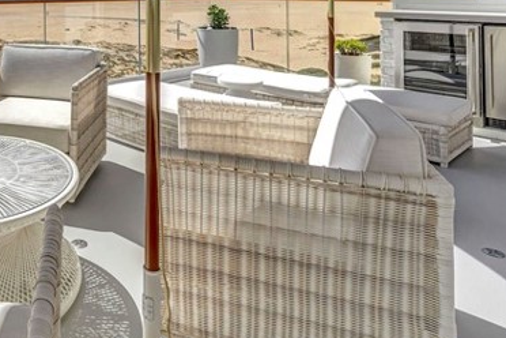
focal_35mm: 33
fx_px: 464
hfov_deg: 50.5
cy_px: -6
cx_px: 48
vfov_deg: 35.8
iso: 500
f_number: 8
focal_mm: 12
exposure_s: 1/2000
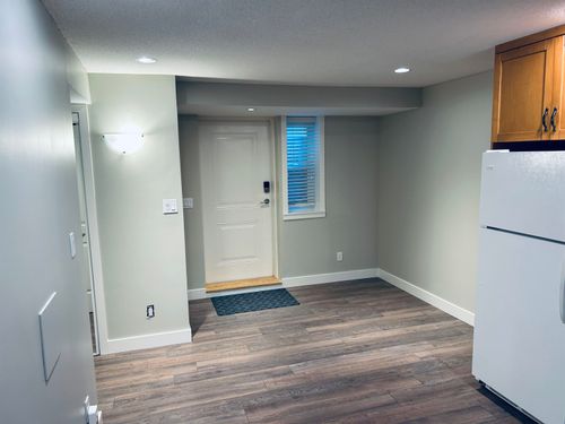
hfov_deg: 67.3
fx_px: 424
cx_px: 282
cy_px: 212
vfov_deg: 53.1
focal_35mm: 26
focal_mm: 5.7
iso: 80
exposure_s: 1/60
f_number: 1.5
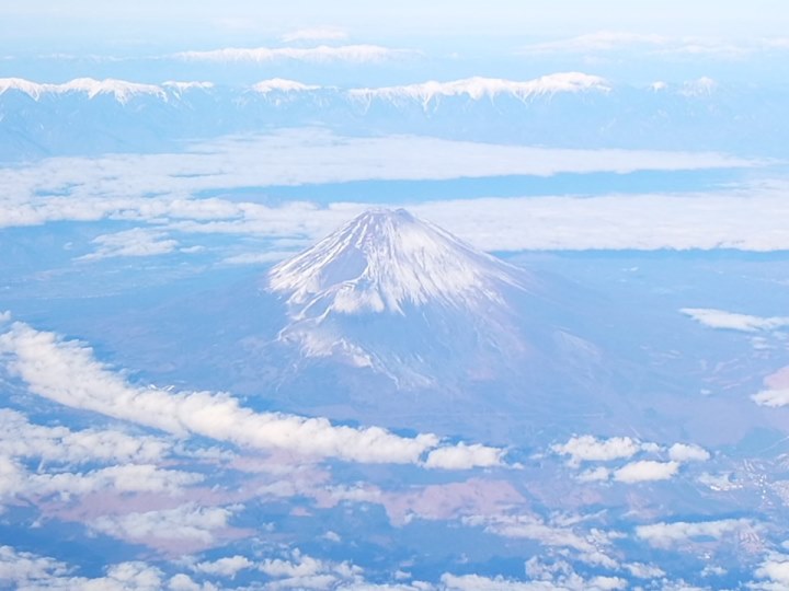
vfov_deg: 13.7
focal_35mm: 108
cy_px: 296
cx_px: 394
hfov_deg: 18.2
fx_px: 2462
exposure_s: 1/1003
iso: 50
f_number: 2.2
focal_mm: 4.5
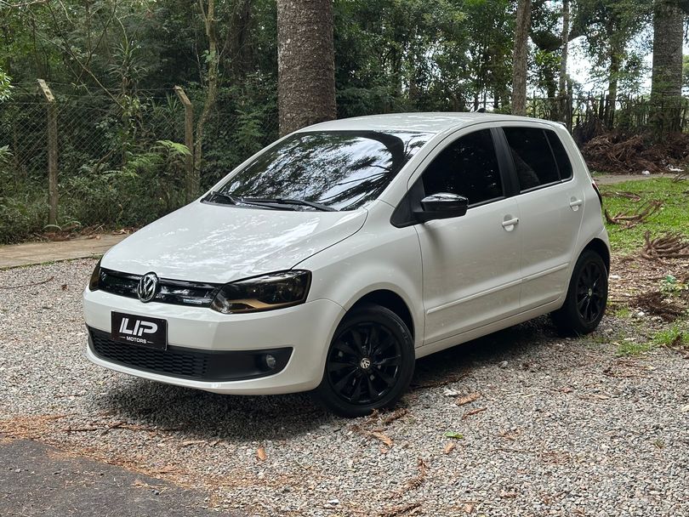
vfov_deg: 30.3
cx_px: 344
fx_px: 956
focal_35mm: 48
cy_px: 258
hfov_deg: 39.6
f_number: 1.78
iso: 64
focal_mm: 6.86
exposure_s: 1/401
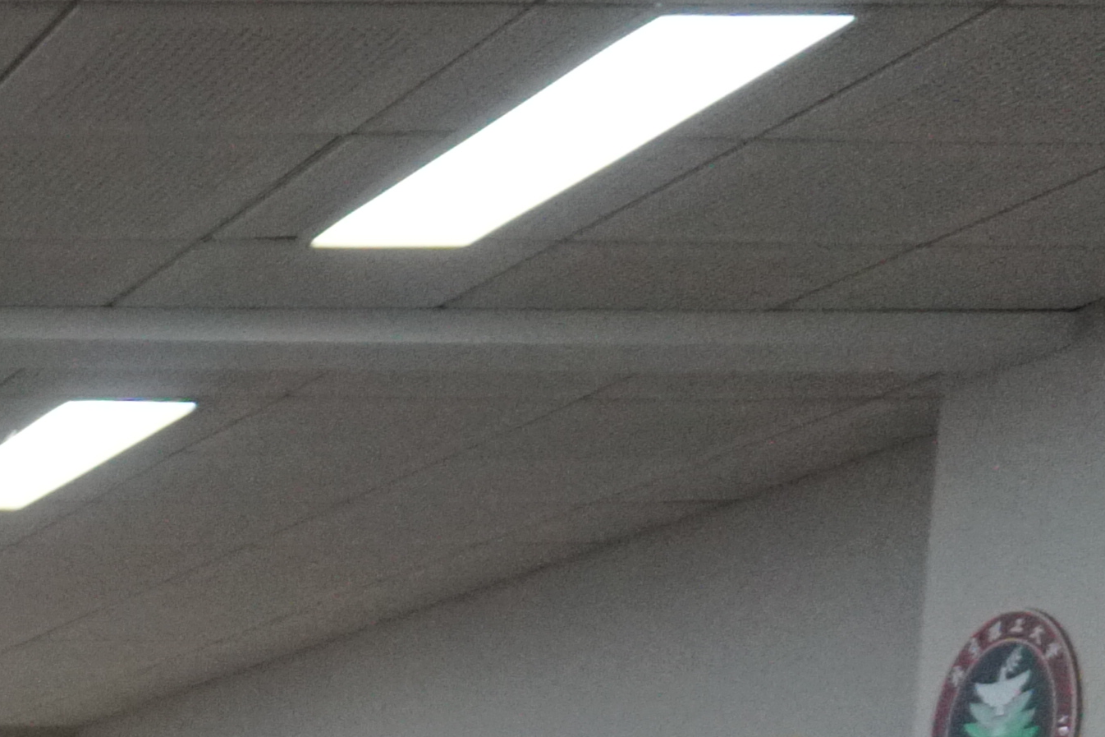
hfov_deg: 15.6
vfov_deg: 11.3
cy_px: 1553
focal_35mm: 107
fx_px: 3284
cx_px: -1035
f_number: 4
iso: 1600
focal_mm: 16
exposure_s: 1/160
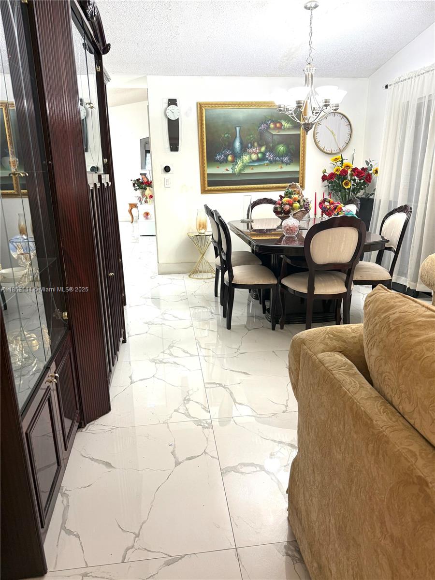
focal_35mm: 24
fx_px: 402
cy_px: 290
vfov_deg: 71.6
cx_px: 218
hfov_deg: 56.8
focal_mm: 6.76
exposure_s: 1/60
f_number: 1.78
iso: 125
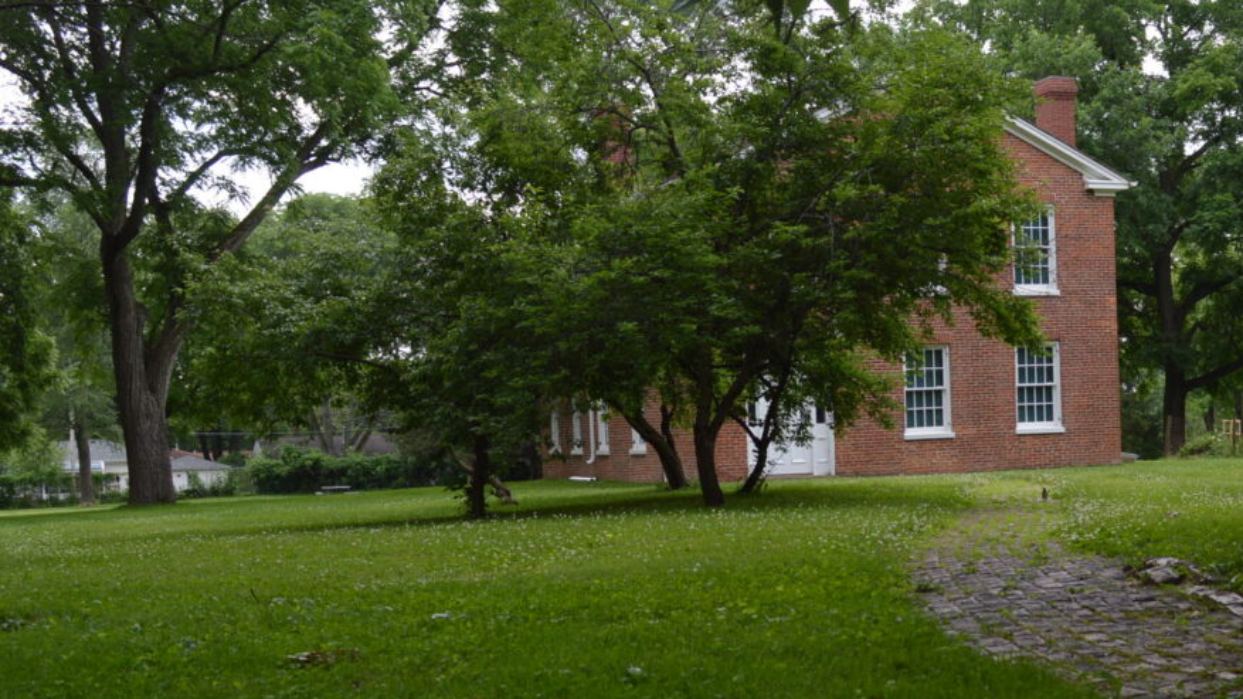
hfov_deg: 37.2
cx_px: 884
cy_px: 518
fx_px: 1812
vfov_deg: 21.6
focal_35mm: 55
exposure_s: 1/125
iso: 200
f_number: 5.6
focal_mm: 20
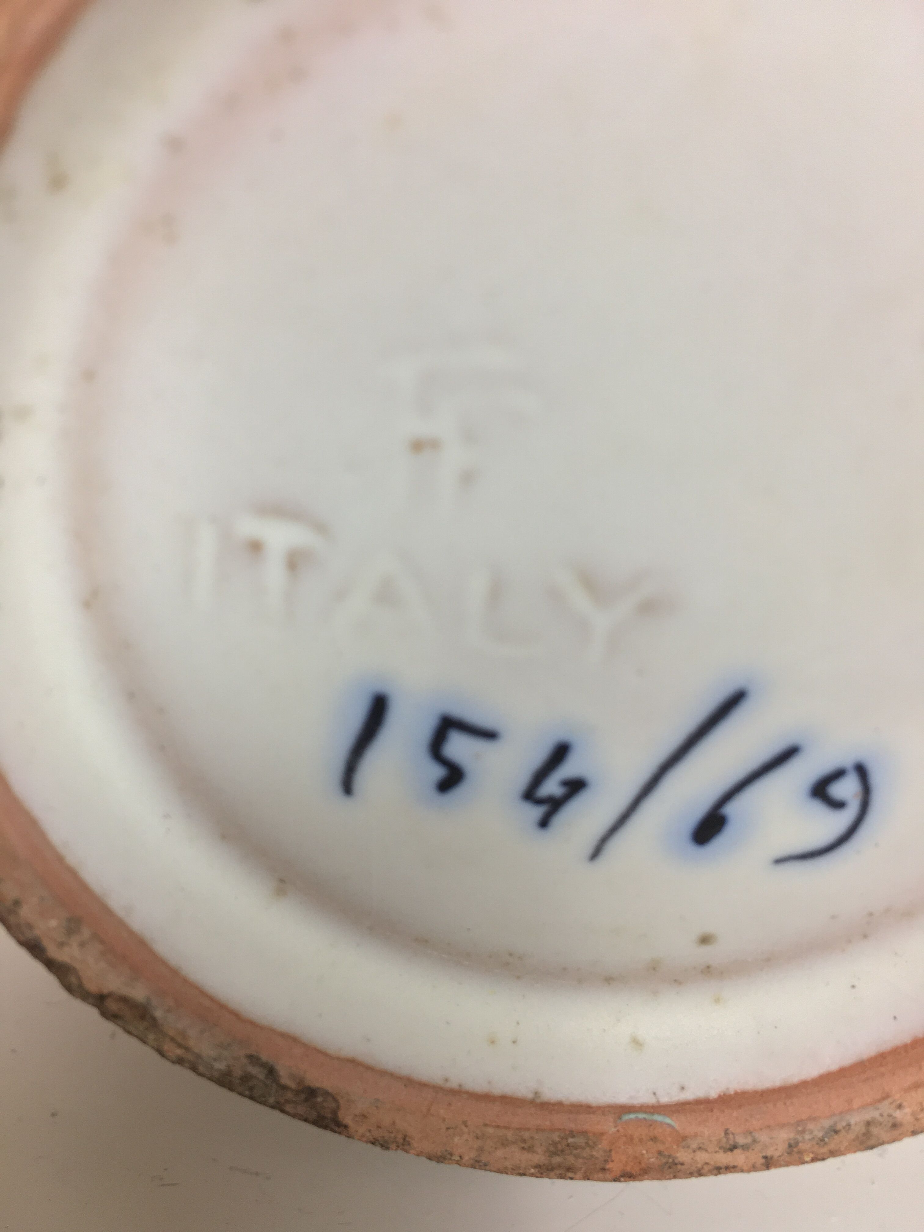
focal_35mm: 29
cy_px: 616
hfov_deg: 48.2
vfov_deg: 61.7
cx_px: 462
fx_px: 1032
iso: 40
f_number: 2.2
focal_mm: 4.15
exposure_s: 1/33
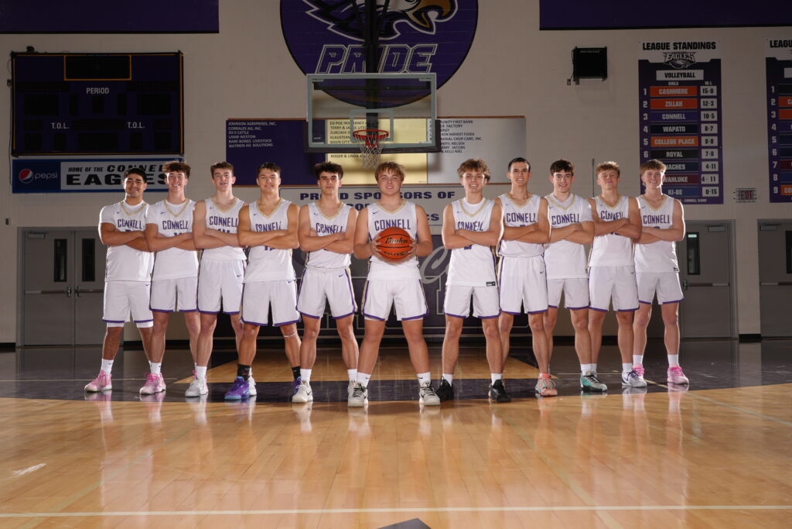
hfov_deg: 47.4
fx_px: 902
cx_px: 396
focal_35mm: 41
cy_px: 264
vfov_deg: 32.6
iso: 125
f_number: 8
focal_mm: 41
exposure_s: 1/125
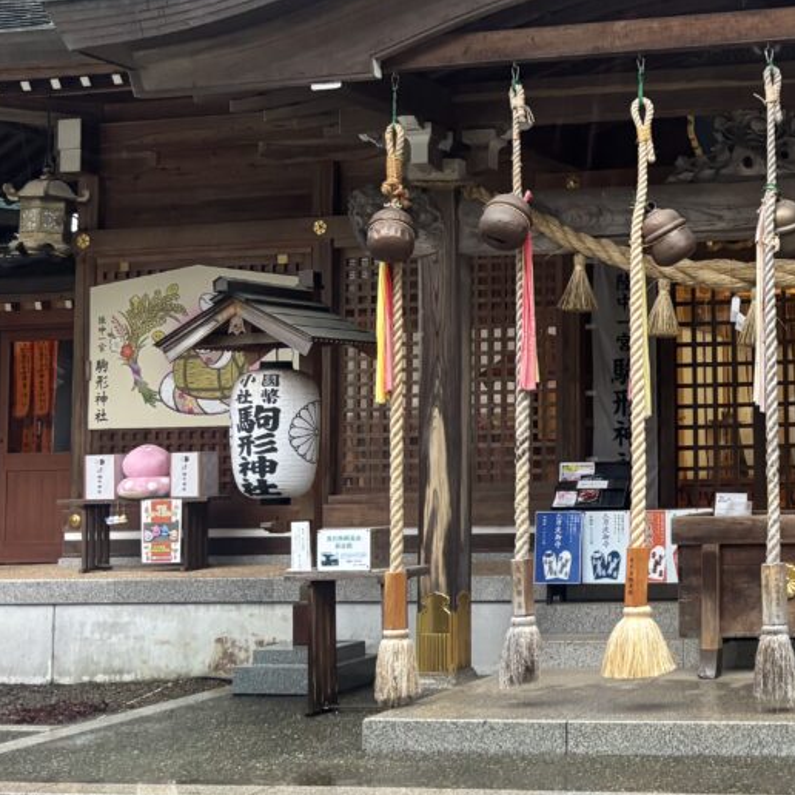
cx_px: 883
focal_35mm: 57
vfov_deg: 30.0
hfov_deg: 27.4
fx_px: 1481
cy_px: 356
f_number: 1.6
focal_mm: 5.96
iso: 320
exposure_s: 1/60
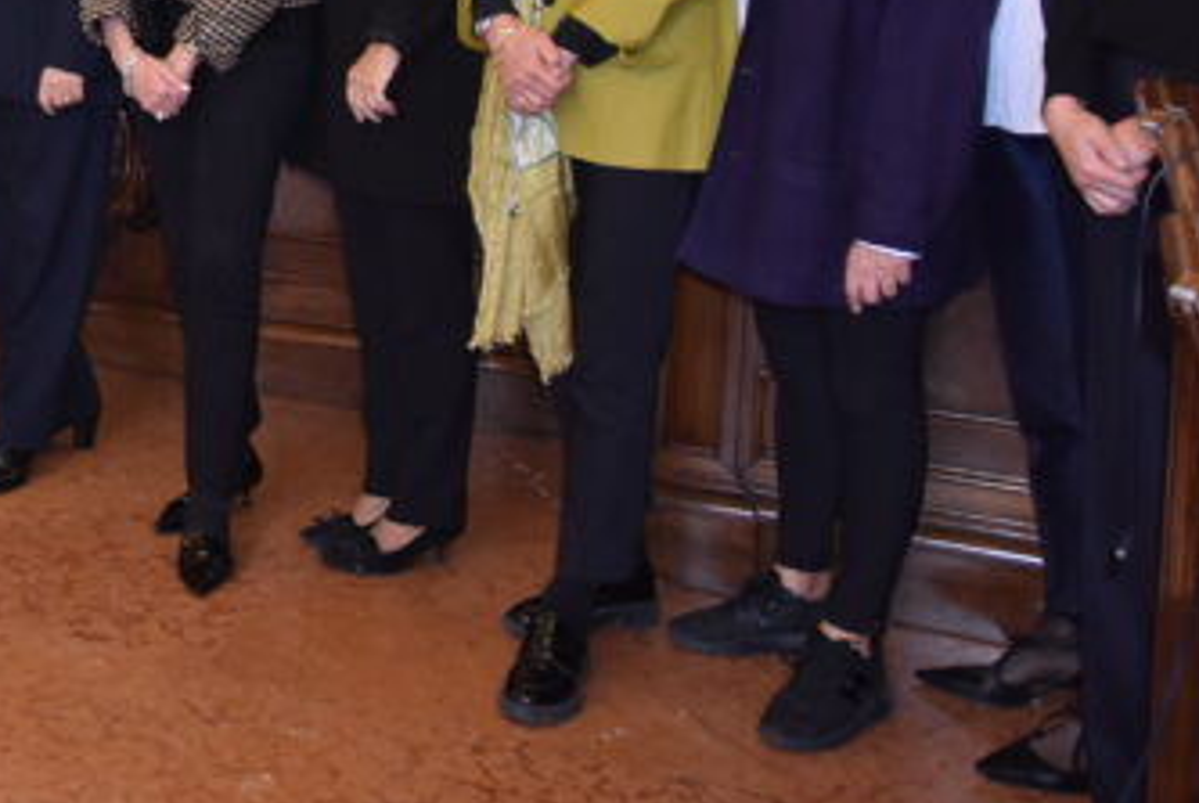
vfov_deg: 19.9
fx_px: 2143
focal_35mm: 64
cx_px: -263
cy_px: -164
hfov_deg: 27.3
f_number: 2.8
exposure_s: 1/60
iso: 1250
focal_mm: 17
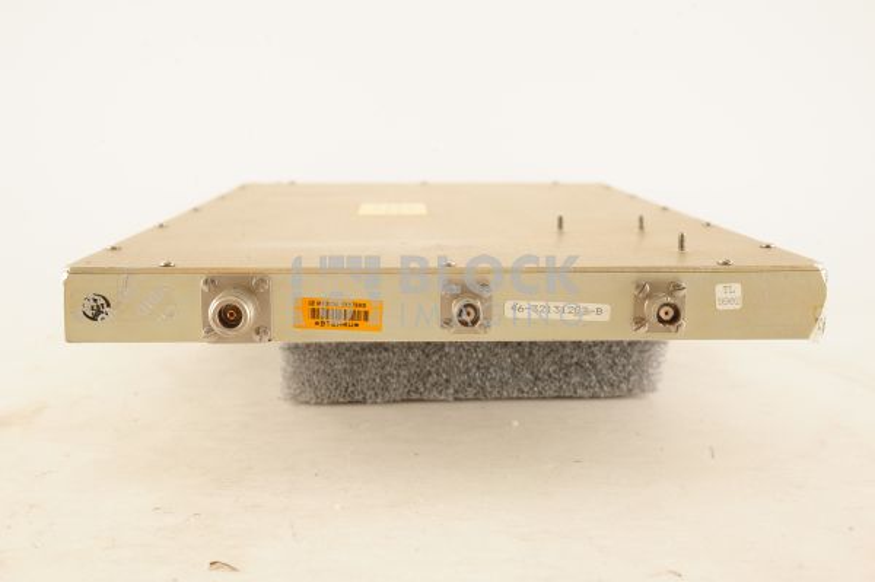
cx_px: 438
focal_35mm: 50
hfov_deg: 39.6
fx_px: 1214
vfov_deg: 26.9
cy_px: 291
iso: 1600
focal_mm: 50
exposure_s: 1/125
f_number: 11
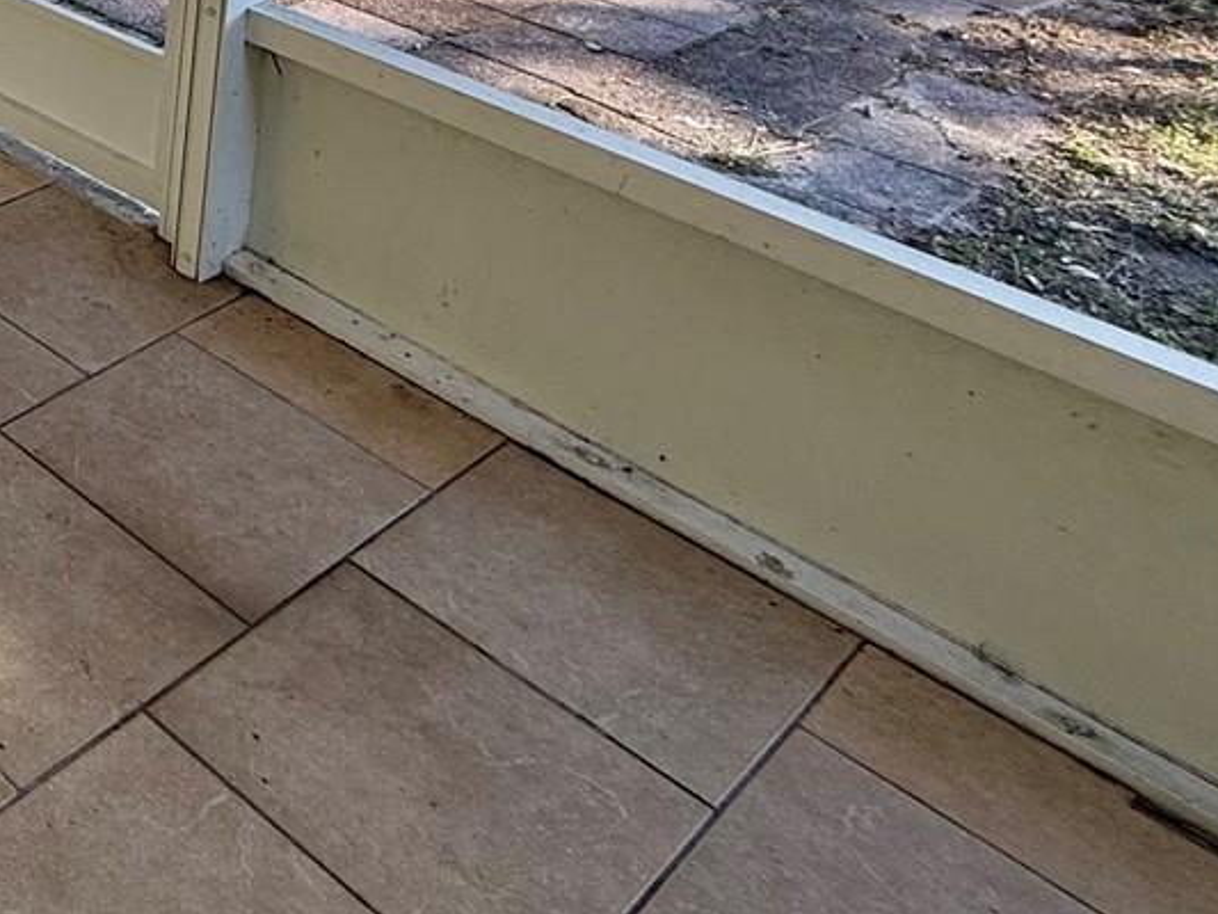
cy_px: -270
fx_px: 1478
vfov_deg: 28.3
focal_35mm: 42
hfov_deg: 32.4
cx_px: -404
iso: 50
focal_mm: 2.22
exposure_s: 1/127
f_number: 2.2
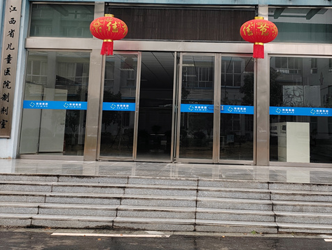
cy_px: 51
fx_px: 518
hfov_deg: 35.4
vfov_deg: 26.6
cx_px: 195
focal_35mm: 54
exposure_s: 1/100
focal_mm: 6.14
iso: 160
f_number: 1.8
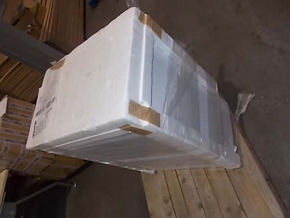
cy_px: 109
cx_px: 145
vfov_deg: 53.0
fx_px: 218
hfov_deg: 67.3
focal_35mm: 26
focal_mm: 4.6
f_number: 3.2
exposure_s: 1/25
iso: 200
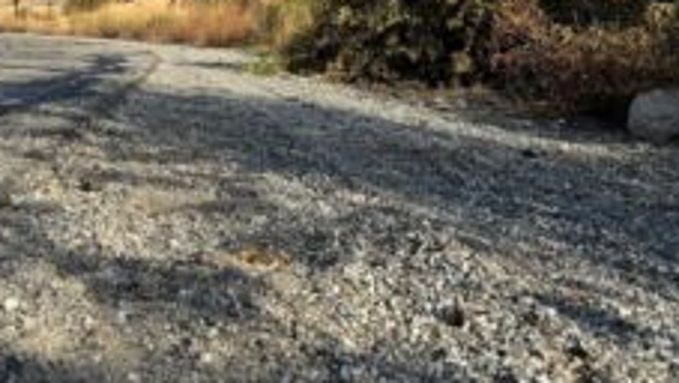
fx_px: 829
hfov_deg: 43.2
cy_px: 21
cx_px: 170
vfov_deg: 25.0
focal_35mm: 46
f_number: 1.78
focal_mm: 6.76
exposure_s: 1/4405
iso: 80
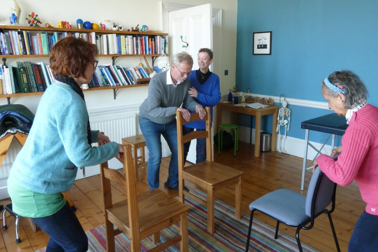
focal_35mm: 27
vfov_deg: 47.8
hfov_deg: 67.4
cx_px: 187
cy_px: 108
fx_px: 283
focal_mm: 4.1
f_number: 3.3
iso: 320
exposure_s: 1/30
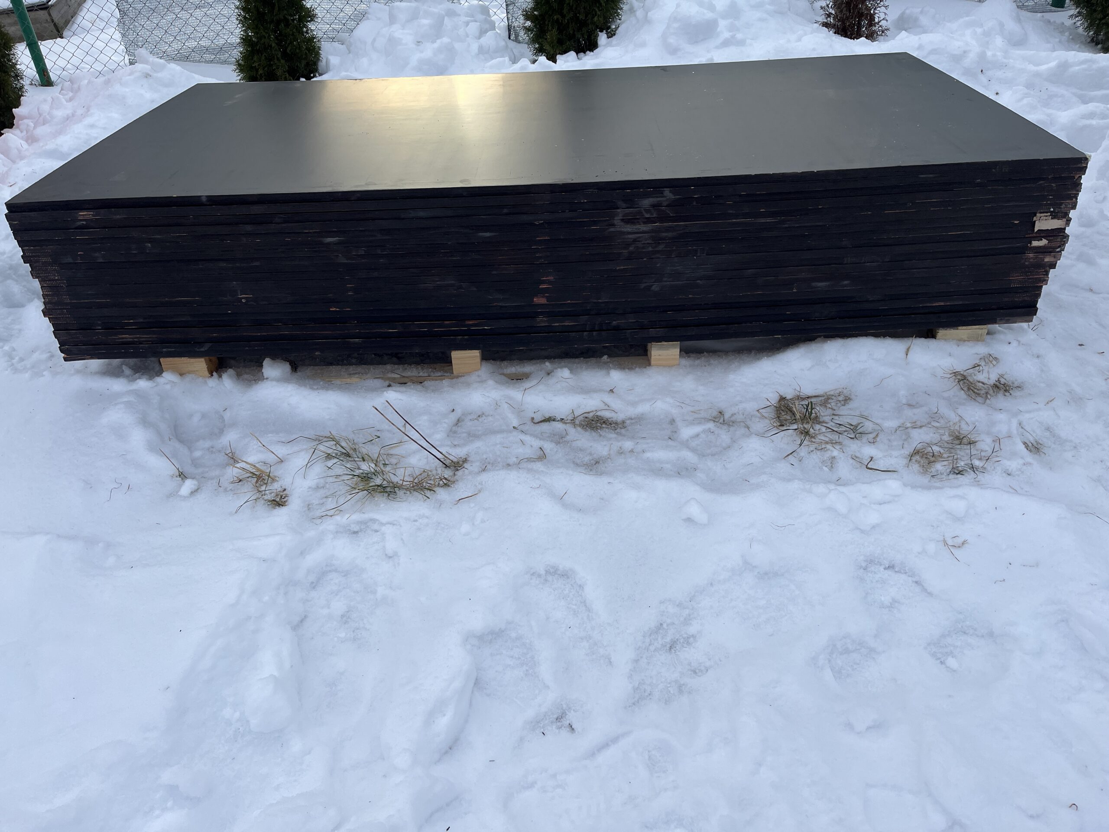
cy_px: 416
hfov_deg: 67.3
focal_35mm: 26
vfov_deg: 53.1
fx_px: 833
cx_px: 554
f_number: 1.6
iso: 50
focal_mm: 5.1
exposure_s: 1/1862
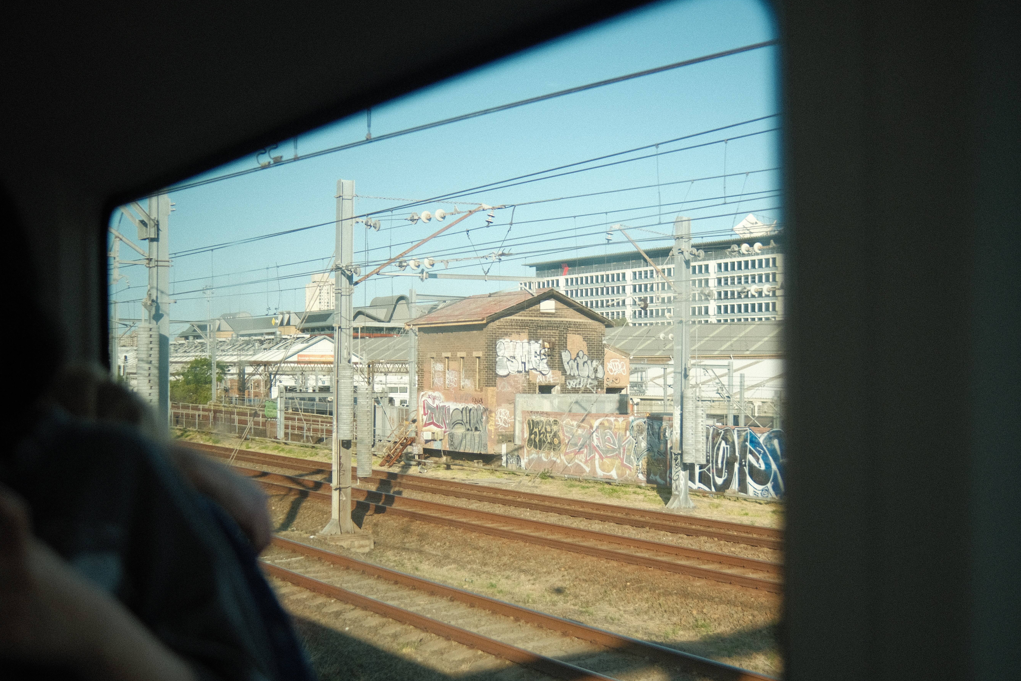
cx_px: 502
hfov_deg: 47.4
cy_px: 388
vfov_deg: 32.6
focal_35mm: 41
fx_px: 1163
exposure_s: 1/4000
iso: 250
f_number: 1.4
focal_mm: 23
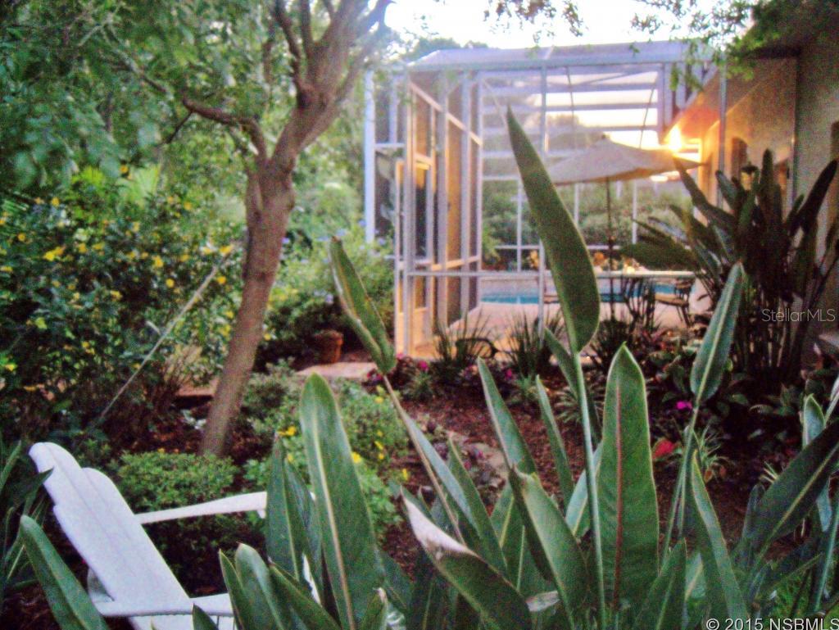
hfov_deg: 53.9
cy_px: 315
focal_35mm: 34
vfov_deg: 41.8
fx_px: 824
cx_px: 420
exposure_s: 1/15
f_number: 3.6
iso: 800
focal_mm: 6
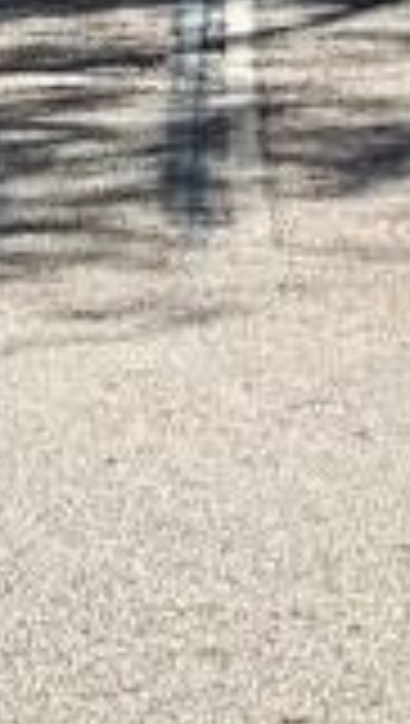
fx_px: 3197
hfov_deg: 5.8
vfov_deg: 11.4
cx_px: -1428
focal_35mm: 166
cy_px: -841
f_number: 1.78
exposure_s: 1/3953
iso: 80
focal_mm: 6.76
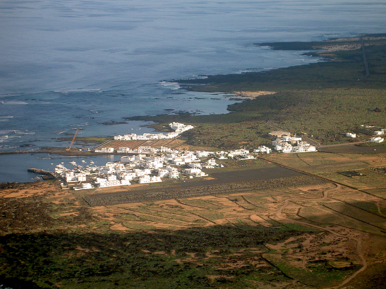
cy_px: 144
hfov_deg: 19.3
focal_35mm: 102
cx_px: 193
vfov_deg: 14.5
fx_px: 1137
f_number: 4.9
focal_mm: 16.8
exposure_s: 1/250
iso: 50
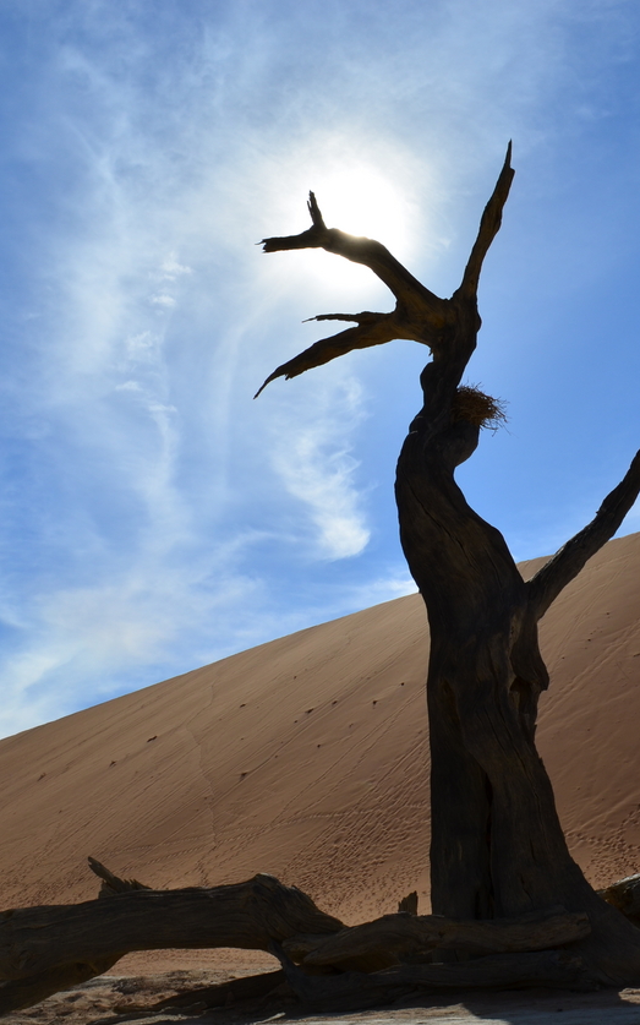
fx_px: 1172
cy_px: 513
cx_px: 365
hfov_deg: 30.5
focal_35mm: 42
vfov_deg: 47.2
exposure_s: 1/500
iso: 100
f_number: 14
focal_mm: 18
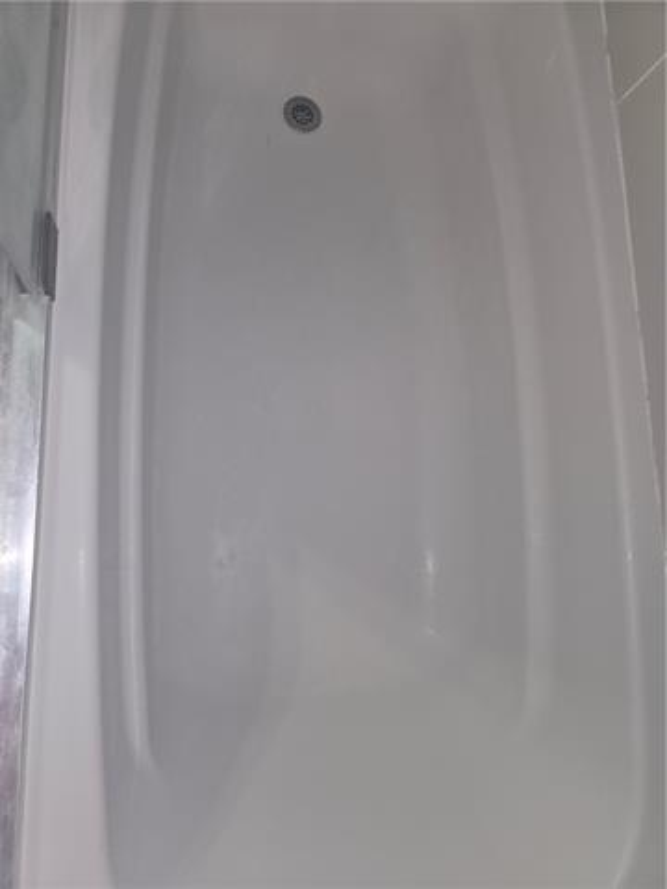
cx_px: 334
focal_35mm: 23
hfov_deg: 58.9
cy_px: 444
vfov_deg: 73.9
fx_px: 591
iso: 50
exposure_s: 1/60
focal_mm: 5.4
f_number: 1.8
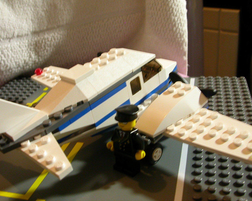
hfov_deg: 41.1
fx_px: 336
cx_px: 120
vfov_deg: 33.4
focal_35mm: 45
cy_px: 100
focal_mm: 6.6
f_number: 2.9
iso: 174
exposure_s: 1/3.9
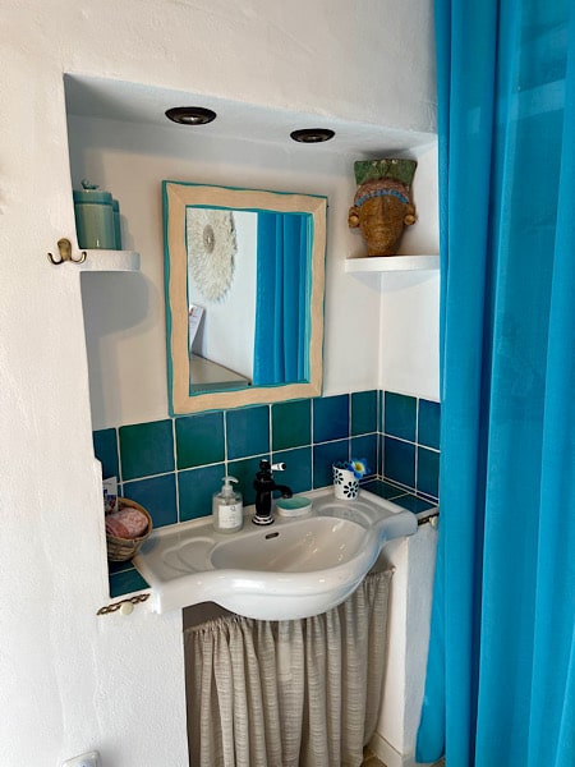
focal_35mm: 25
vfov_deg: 69.4
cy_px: 384
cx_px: 288
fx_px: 554
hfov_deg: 54.9
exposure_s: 1/121
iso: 100
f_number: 1.6
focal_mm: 5.1
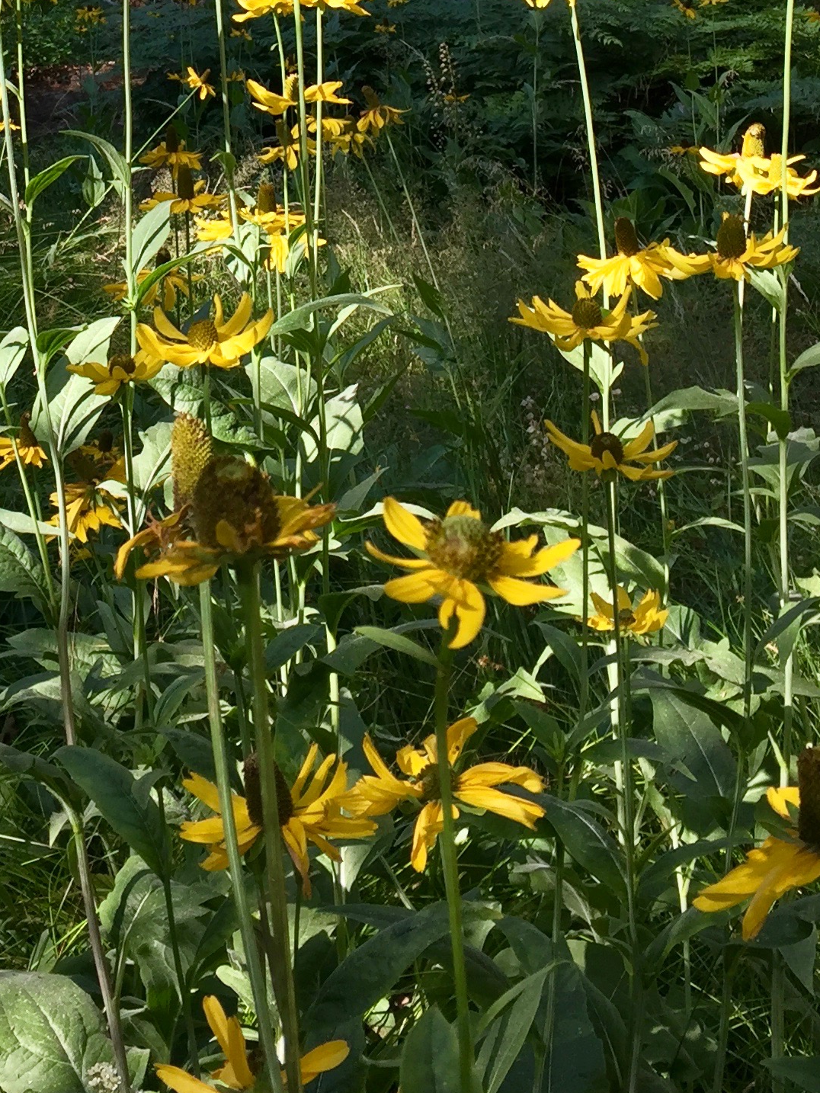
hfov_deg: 22.0
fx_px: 2084
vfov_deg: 26.8
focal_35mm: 66
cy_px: -141
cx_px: 187
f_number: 2.2
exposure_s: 1/165
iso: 32
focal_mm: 4.15
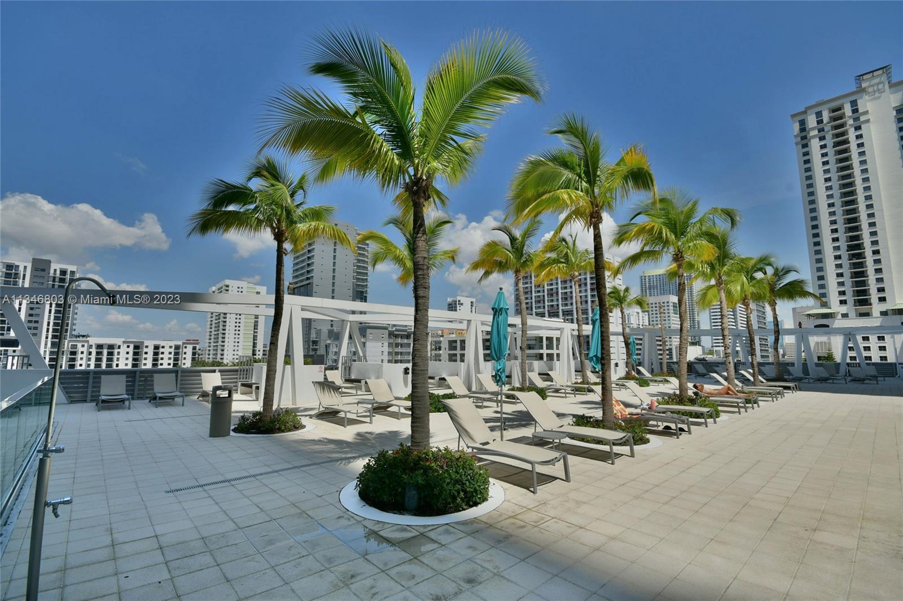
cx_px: 452
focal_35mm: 15
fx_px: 376
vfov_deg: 77.3
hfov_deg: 100.4
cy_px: 300
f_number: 10
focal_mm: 10
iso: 100
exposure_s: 1/400
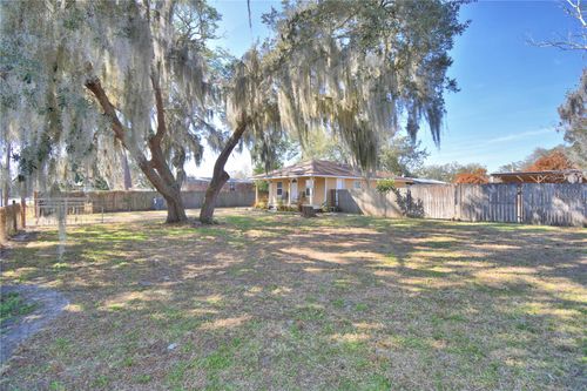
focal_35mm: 15
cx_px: 294
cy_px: 196
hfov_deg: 100.4
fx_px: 244
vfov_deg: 77.3
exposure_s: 1/250
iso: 100
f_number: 5
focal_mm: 10
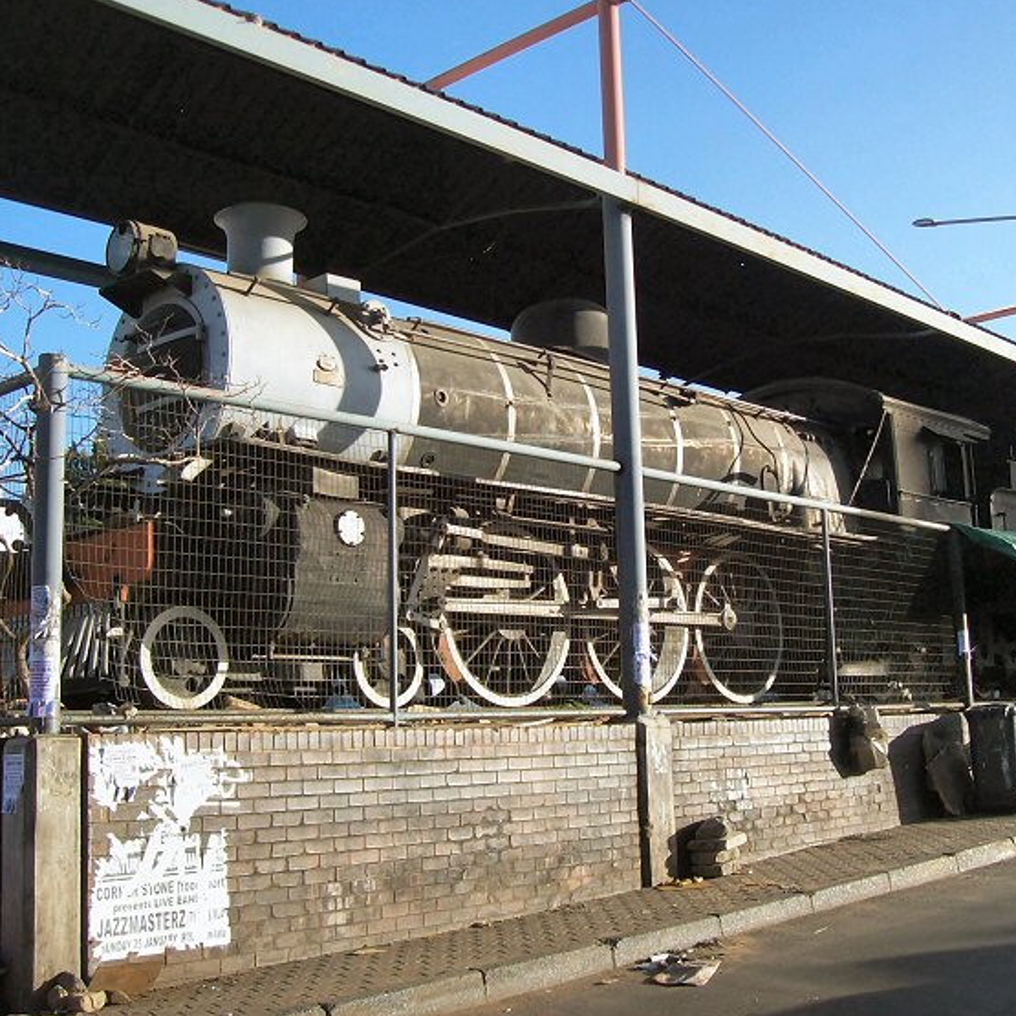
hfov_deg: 39.1
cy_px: 509
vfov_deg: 39.2
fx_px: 1428
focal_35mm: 43
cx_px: 584
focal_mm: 6
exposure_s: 1/631
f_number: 2.7
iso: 80
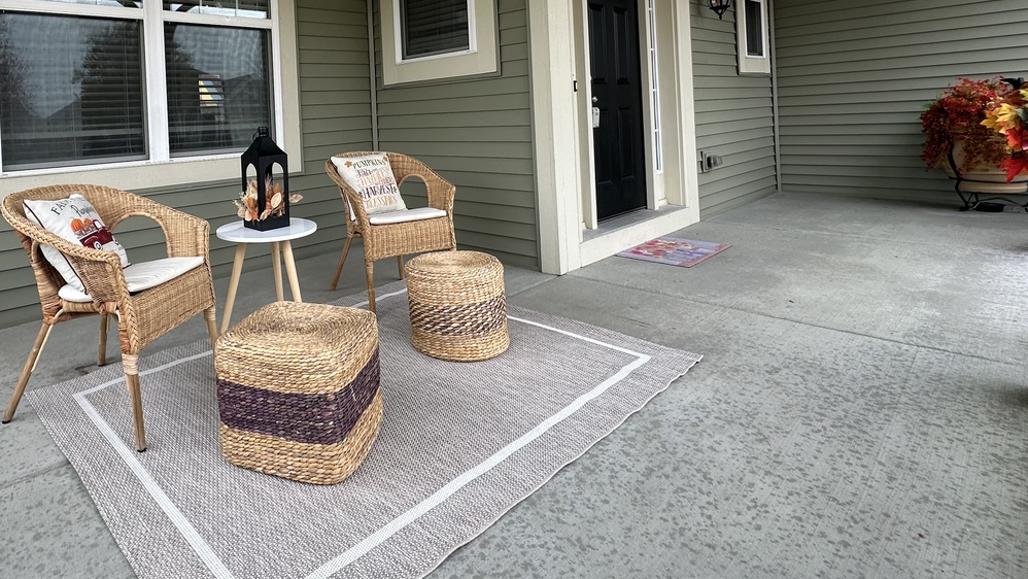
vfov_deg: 48.8
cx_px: 322
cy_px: 124
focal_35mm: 22
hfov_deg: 77.9
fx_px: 600
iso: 40
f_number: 2.2
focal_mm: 2.22
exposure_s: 1/99
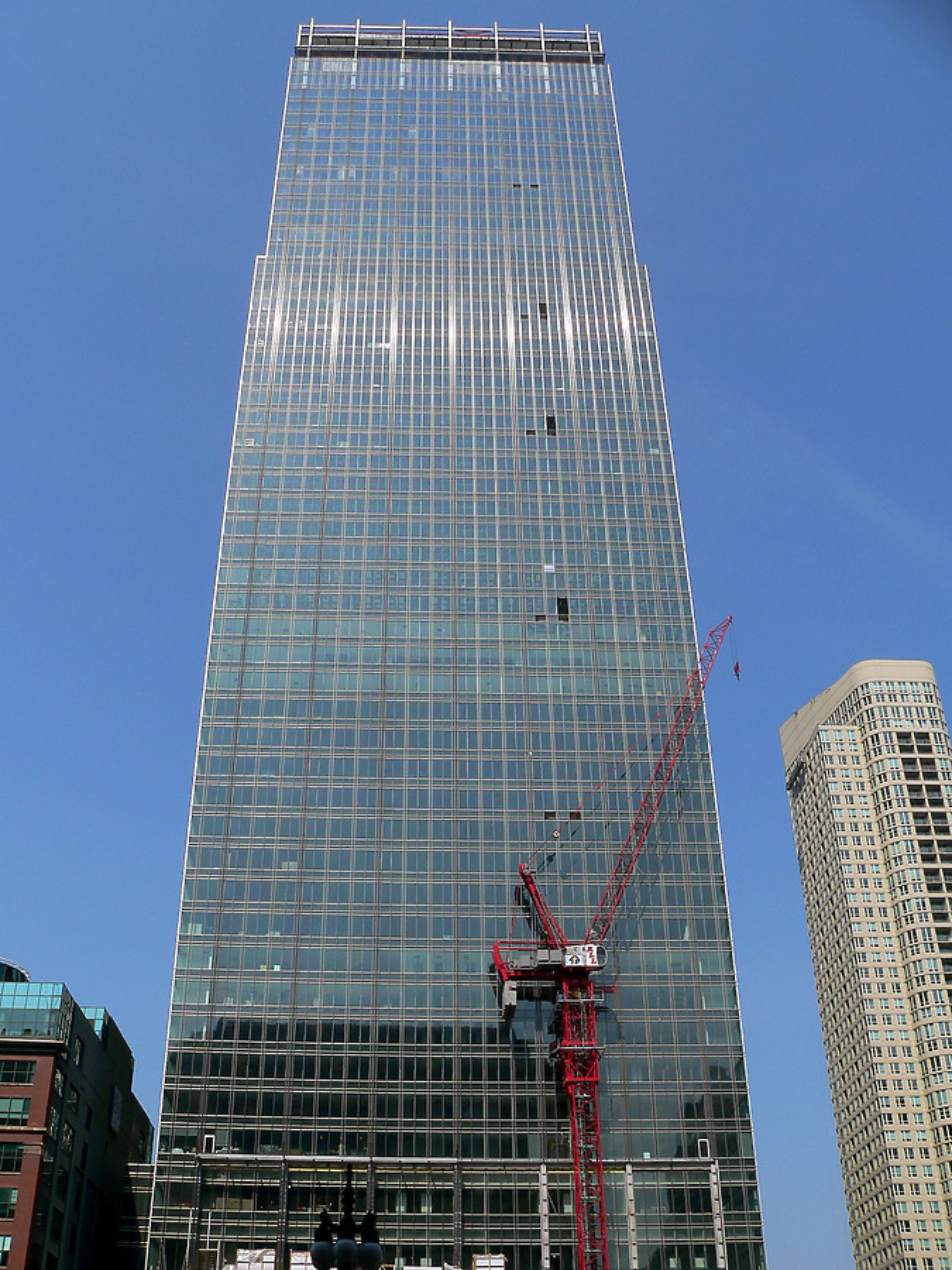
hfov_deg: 39.7
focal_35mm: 36
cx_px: 476
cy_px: 635
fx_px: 1320
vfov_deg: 51.4
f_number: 4.6
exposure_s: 1/800
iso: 80
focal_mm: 6
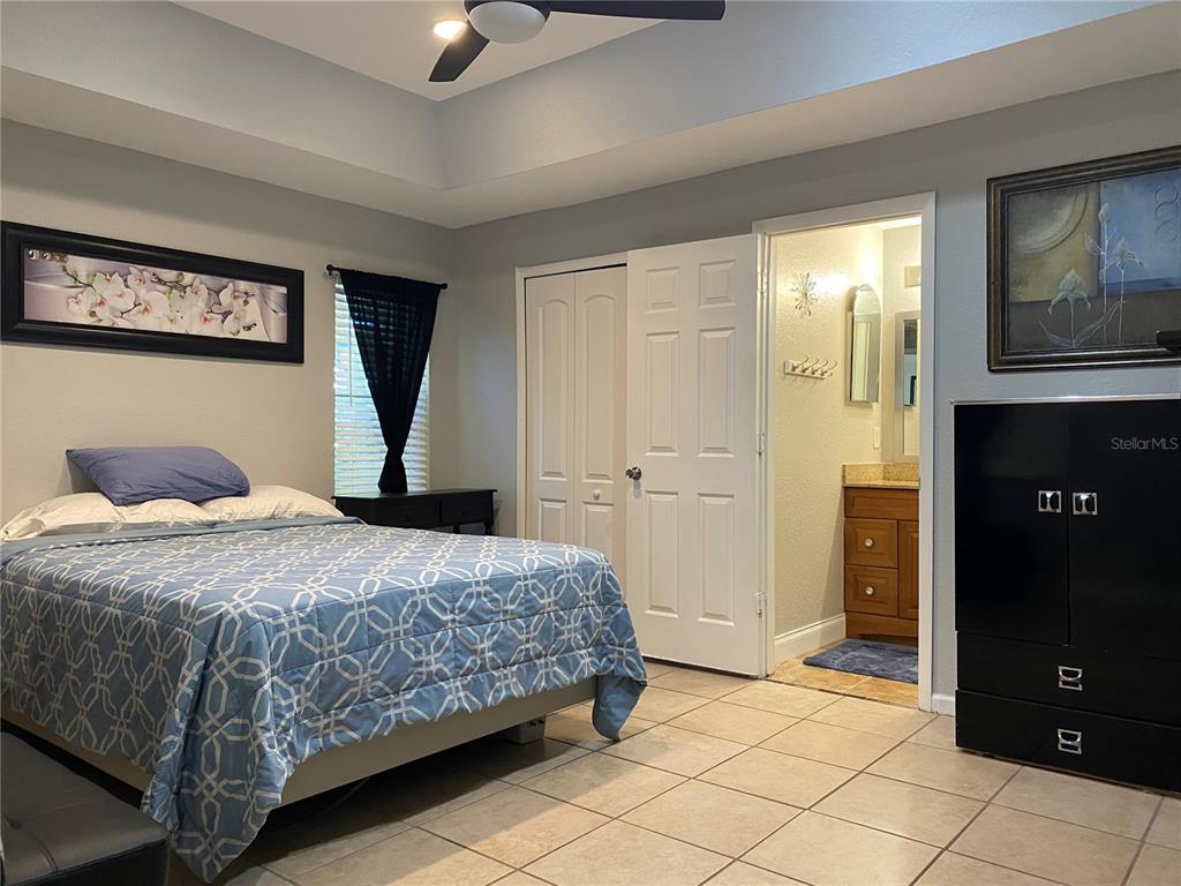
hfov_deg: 67.3
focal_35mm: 26
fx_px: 887
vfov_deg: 53.1
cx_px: 590
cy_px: 443
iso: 250
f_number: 1.8
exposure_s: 1/60
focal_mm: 4.25
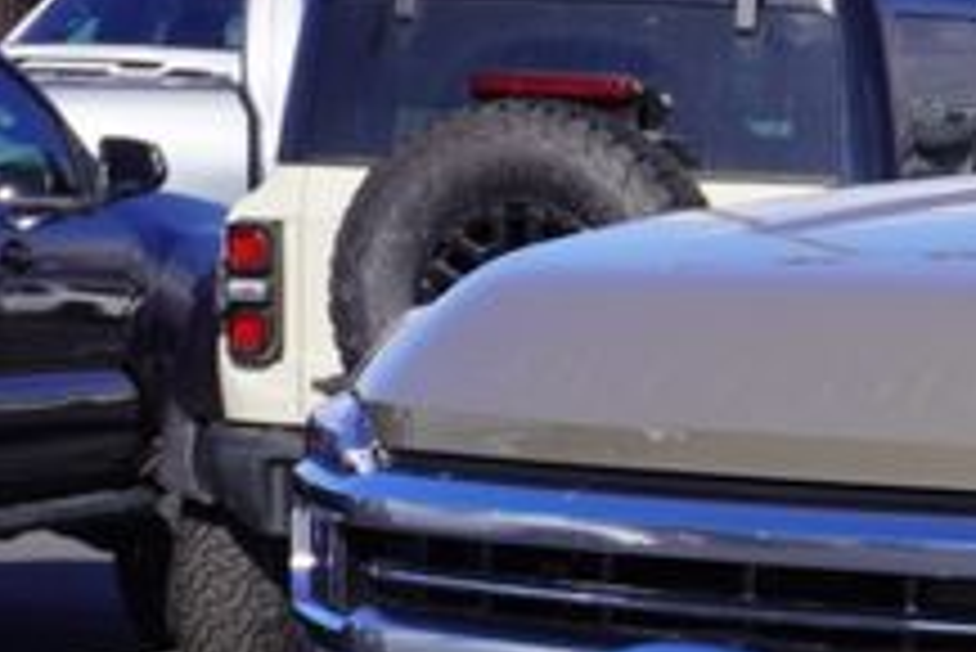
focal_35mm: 227
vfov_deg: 6.0
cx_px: 2298
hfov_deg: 8.3
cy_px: 877
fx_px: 6158
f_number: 11
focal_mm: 32
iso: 100
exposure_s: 1/125
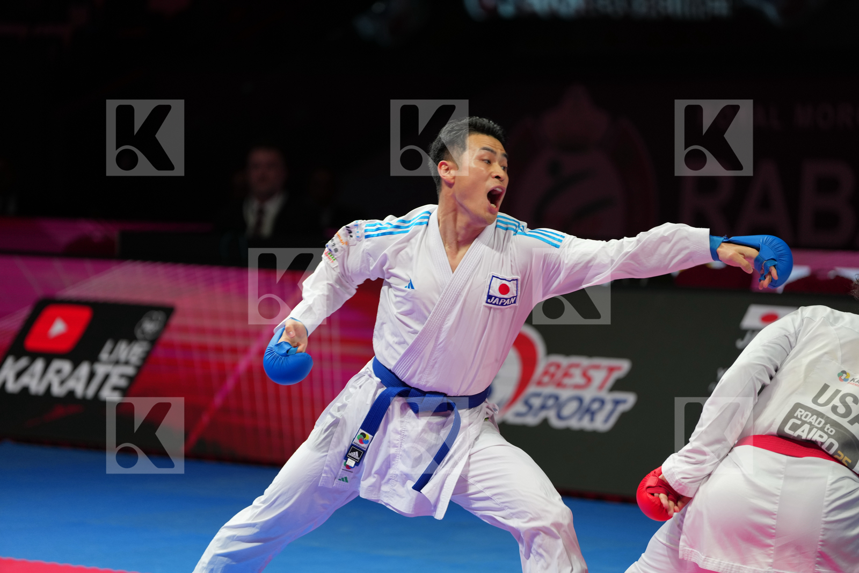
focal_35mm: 175
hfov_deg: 11.7
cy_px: 286
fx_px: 4175
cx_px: 430
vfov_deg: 7.8
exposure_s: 1/1000
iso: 640
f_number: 2.8
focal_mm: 175
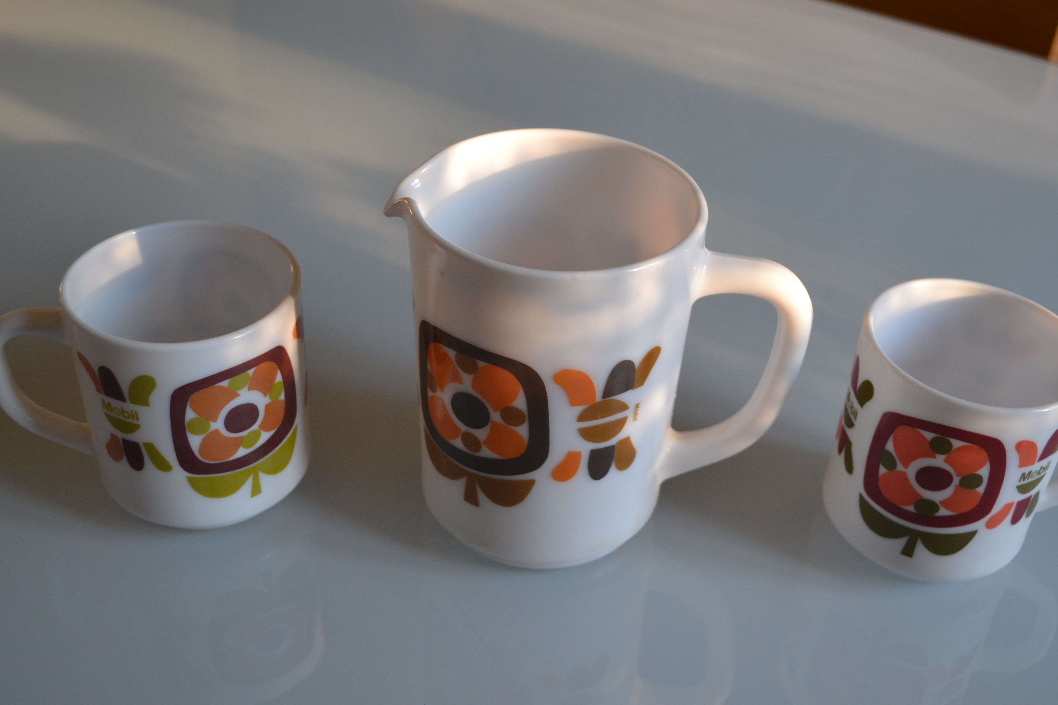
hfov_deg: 48.3
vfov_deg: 33.4
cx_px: 601
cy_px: 399
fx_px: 1175
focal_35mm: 40
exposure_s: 1/40
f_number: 4
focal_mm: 22
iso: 400
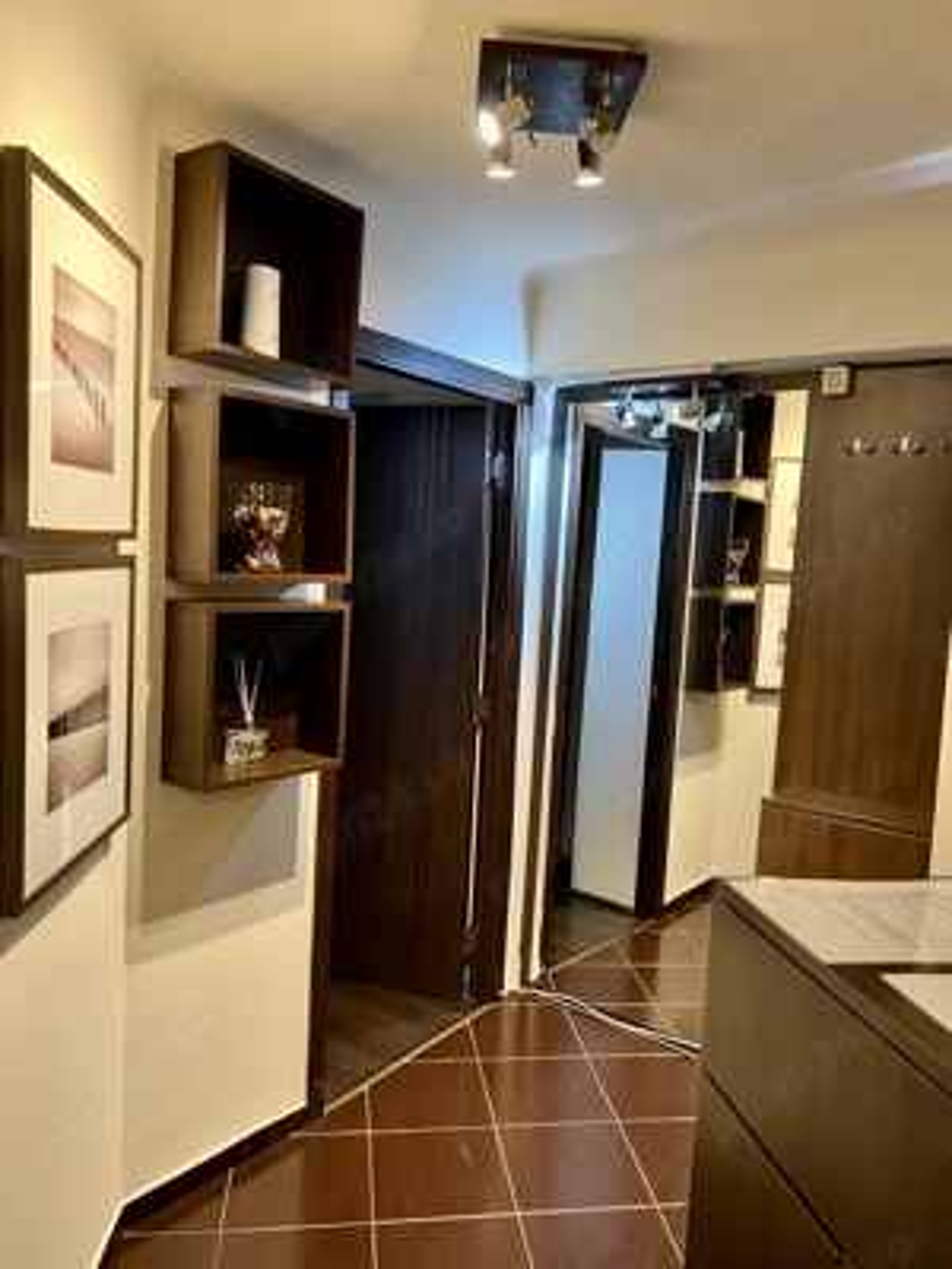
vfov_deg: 67.3
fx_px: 953
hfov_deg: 53.1
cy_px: 634
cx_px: 476
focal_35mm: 26
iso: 250
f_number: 1.5
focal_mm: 5.7
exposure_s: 1/50
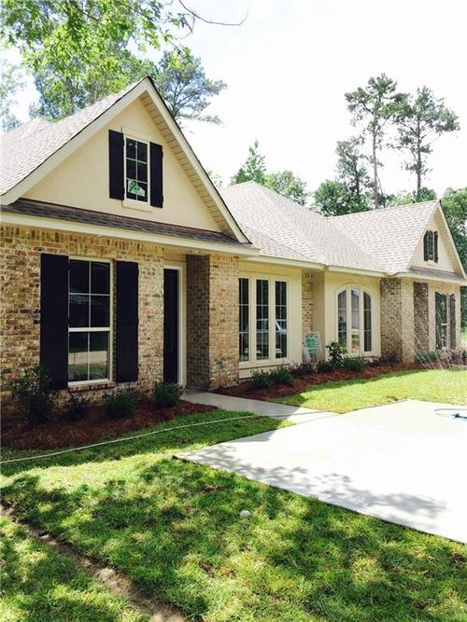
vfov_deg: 61.7
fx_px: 522
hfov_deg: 48.2
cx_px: 234
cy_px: 311
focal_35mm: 29
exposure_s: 1/482
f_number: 2.2
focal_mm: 4.15
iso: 32
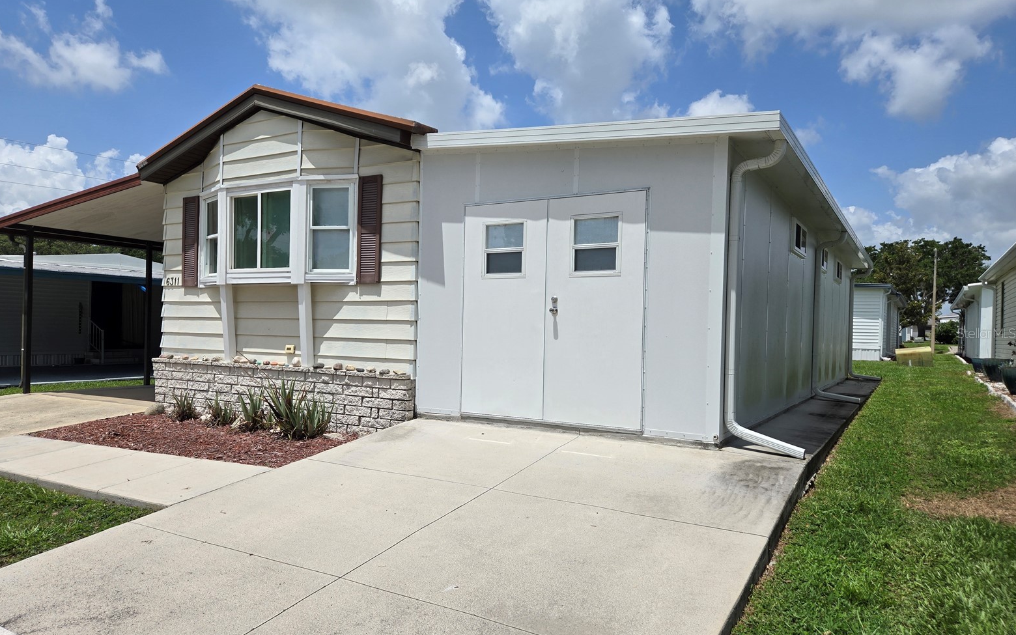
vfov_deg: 49.3
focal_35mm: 25
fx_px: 692
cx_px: 498
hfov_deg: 72.5
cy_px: 333
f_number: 1.8
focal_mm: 5.4
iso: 25
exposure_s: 1/4021
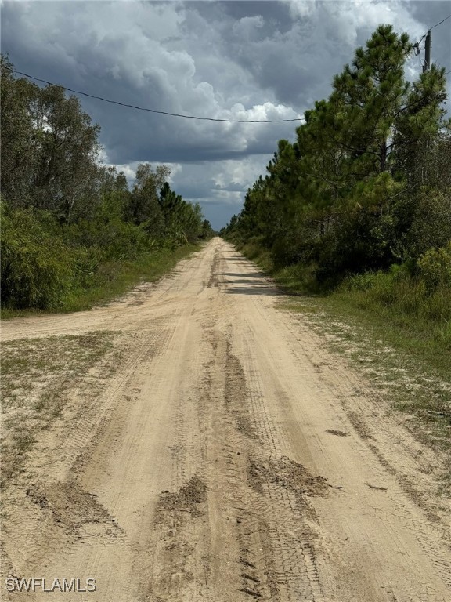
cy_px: 301
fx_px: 834
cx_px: 226
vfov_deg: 39.7
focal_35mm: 48
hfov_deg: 30.3
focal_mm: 6.76
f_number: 1.78
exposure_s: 1/12500
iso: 80
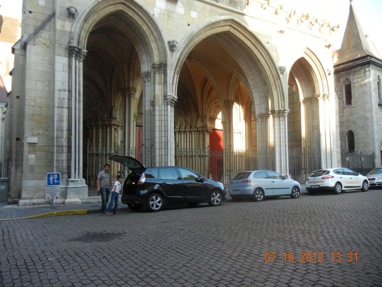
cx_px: 191
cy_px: 144
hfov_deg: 60.0
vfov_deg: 46.8
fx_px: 331
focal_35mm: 30
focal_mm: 5.4
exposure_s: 1/80.3
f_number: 3.5
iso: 160
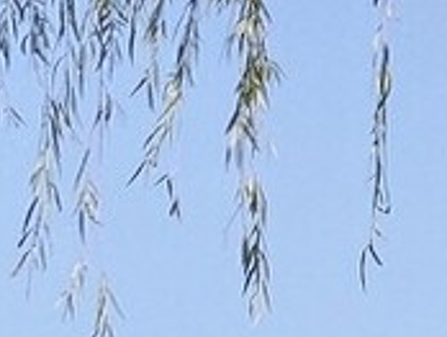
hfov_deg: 9.5
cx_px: 753
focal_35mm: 200
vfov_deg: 6.9
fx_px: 2586
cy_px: 908
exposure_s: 1/775
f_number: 1.8
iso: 50
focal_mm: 4.27
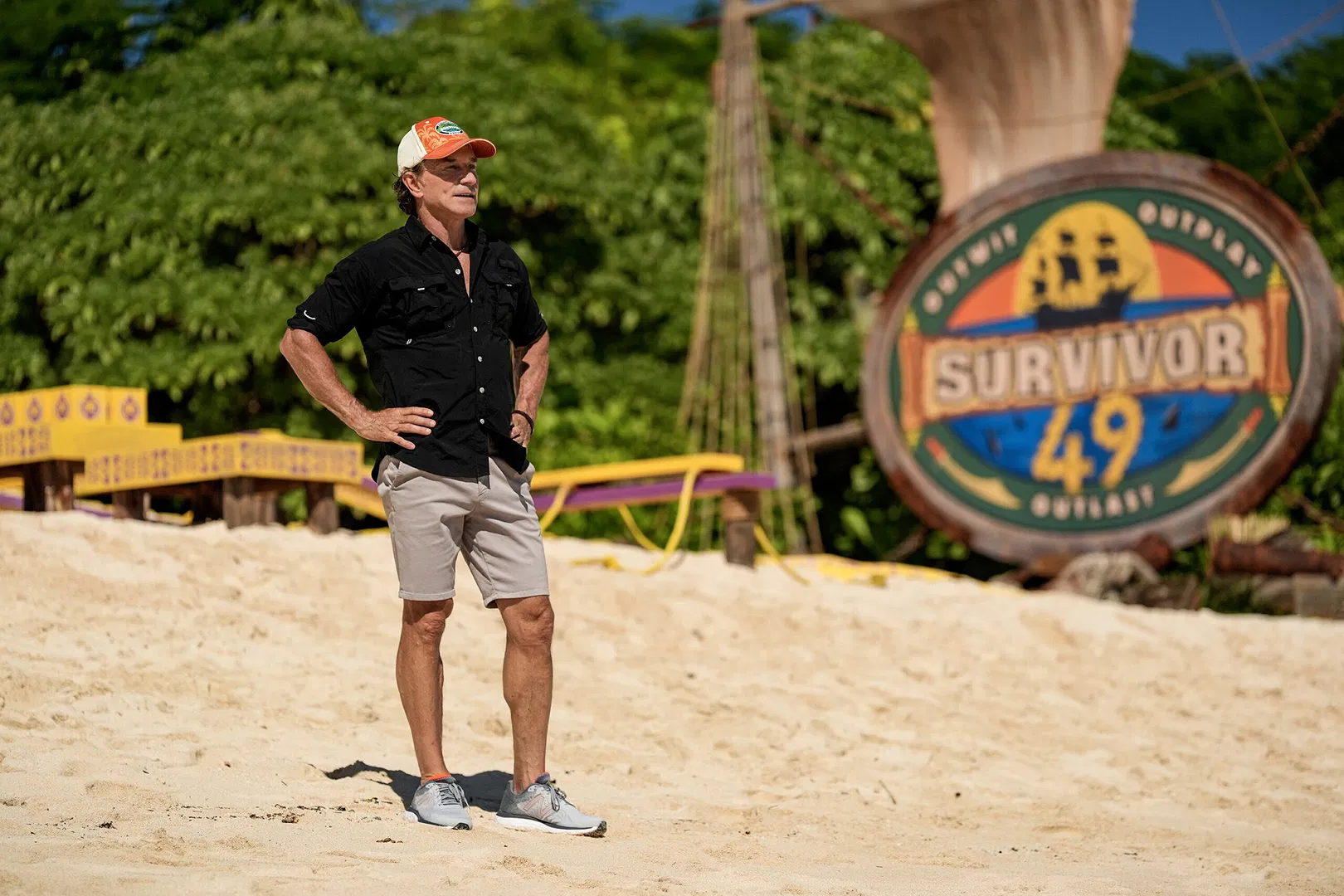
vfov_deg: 9.5
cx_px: 672
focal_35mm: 144
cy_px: 448
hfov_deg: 14.3
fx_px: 5376
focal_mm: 144
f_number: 2.8
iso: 400
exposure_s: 1/8000
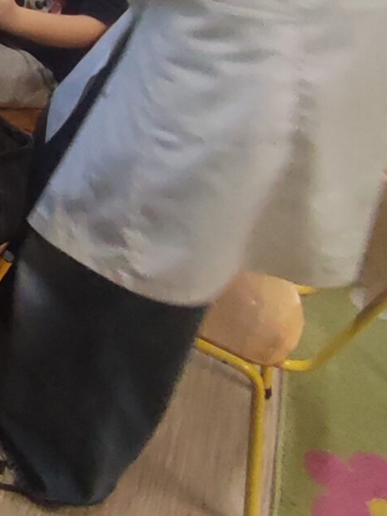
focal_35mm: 65
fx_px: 968
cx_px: -355
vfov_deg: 29.0
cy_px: 91
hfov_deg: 17.3
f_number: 2.2
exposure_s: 1/33
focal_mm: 1.65
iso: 178
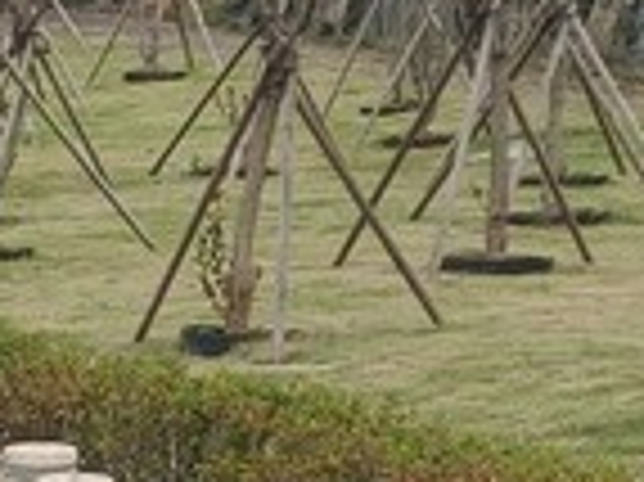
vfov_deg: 5.4
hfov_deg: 7.2
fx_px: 5075
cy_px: 518
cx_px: -279
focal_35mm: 273
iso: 50
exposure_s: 1/379
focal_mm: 5.88
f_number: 2.4
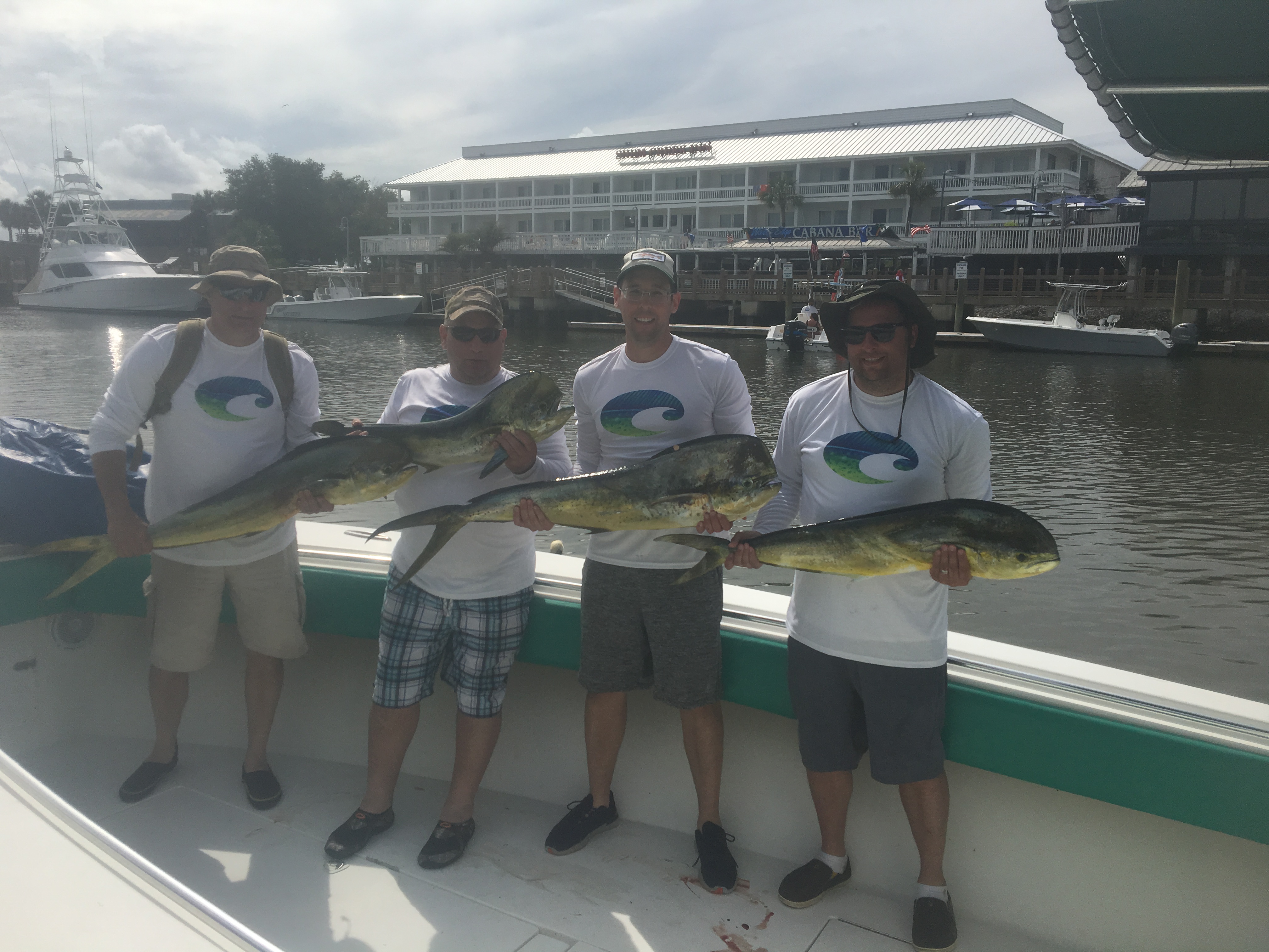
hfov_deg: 61.7
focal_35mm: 29
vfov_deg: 48.2
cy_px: 476
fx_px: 1063
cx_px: 634
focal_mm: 4.15
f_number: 2.2
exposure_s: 1/4049
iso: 25
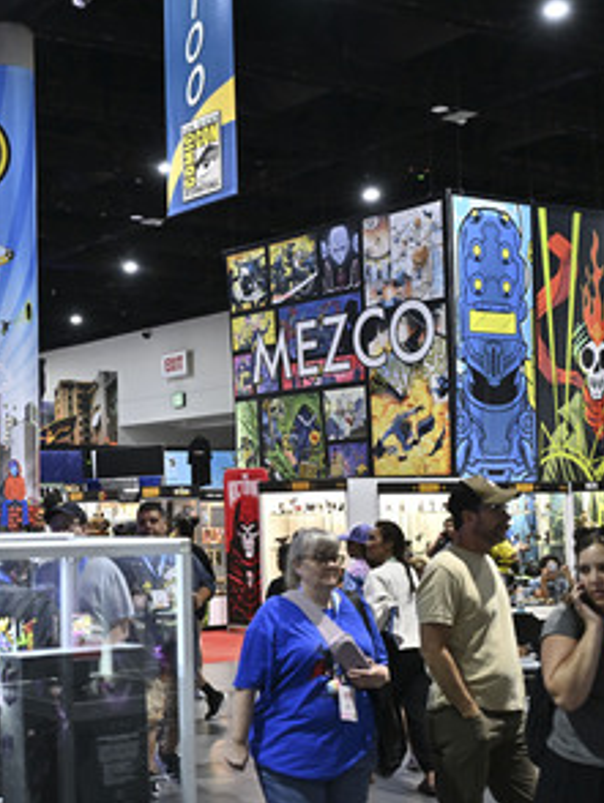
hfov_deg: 25.4
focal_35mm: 56
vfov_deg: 34.3
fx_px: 1301
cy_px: 407
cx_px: 78
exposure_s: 1/160
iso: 3200
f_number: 5
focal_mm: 38
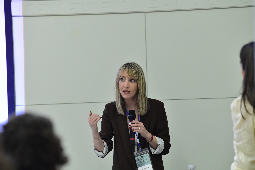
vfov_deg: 6.9
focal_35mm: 200
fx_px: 1416
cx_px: 128
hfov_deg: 10.3
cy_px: 85
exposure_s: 1/200
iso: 5000
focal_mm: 200
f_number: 4.5
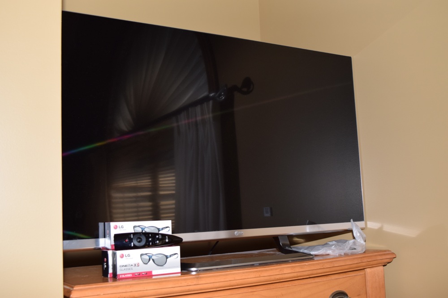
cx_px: 224
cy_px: 149
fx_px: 541
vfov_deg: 30.9
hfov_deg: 45.0
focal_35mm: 44
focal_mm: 29
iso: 400
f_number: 5.6
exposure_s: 1/200
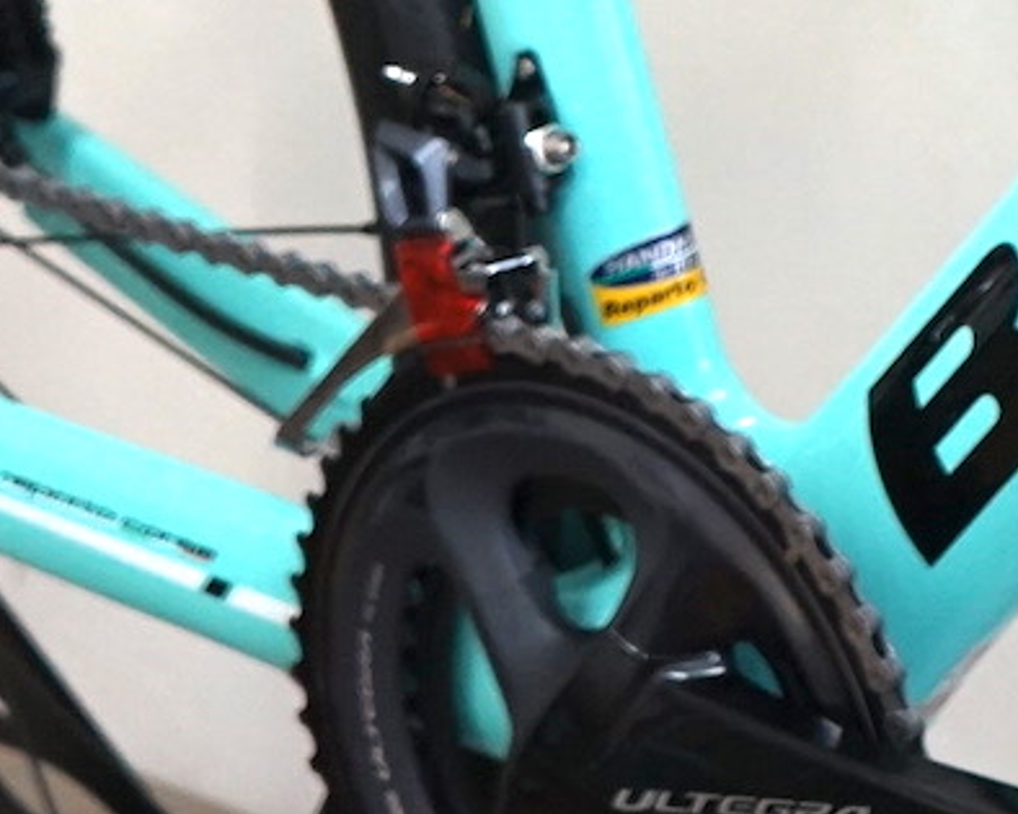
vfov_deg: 8.3
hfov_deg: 10.4
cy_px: -681
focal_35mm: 178
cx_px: 1625
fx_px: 5362
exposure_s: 1/160
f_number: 4
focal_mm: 34
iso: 1250
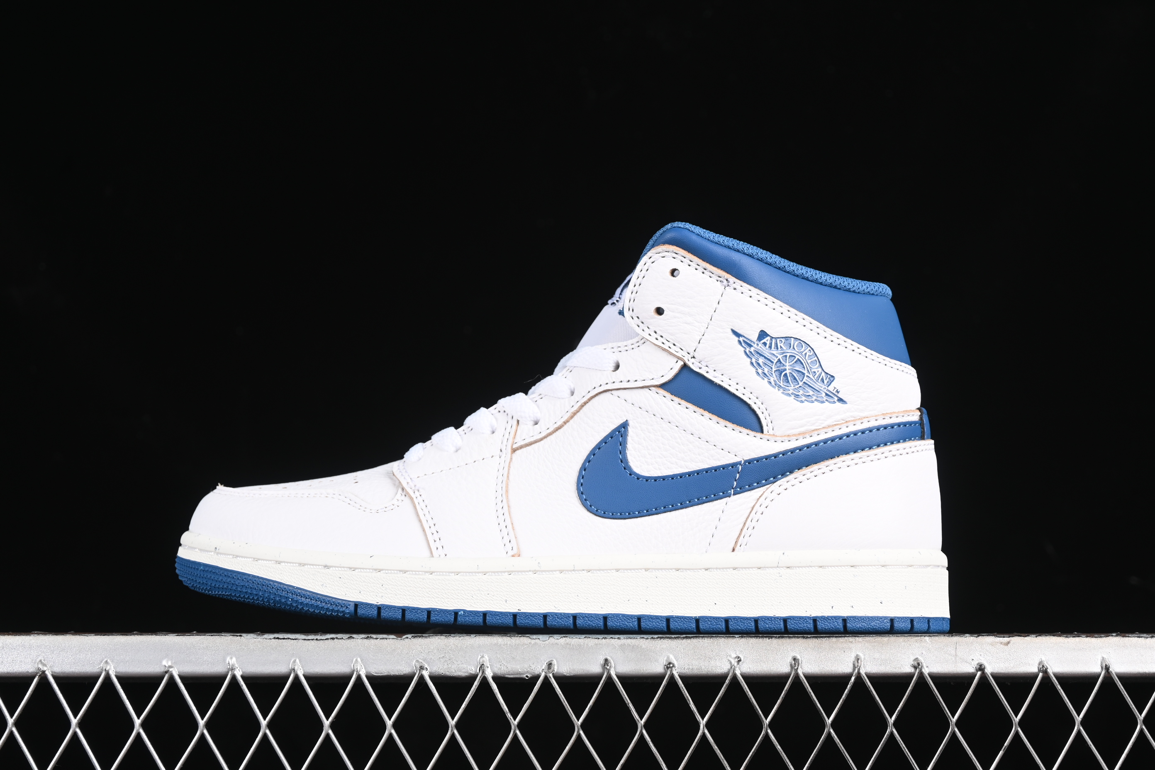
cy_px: 385
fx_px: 2406
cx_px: 578
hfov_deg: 27.0
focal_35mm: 75
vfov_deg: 18.2
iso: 160
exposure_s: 1/60
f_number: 7.1
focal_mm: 50
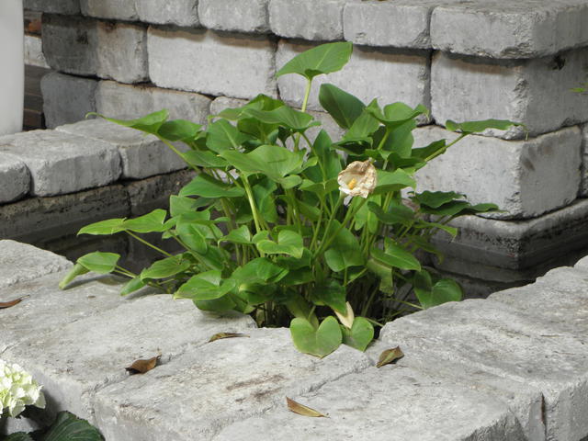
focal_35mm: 77
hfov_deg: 25.3
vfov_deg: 19.1
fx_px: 1308
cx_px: 294
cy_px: 220
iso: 125
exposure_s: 1/13
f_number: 3.9
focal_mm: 13.82
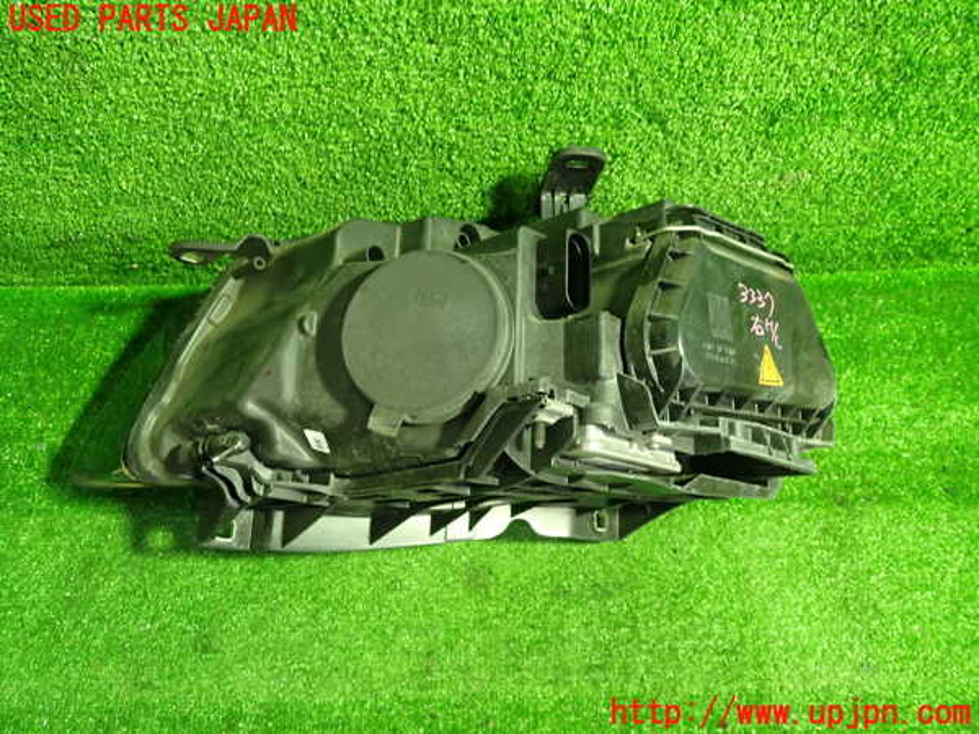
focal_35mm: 30
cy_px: 367
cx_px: 490
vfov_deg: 46.8
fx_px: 848
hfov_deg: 60.0
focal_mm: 5.4
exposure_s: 1/30
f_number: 2.3
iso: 640
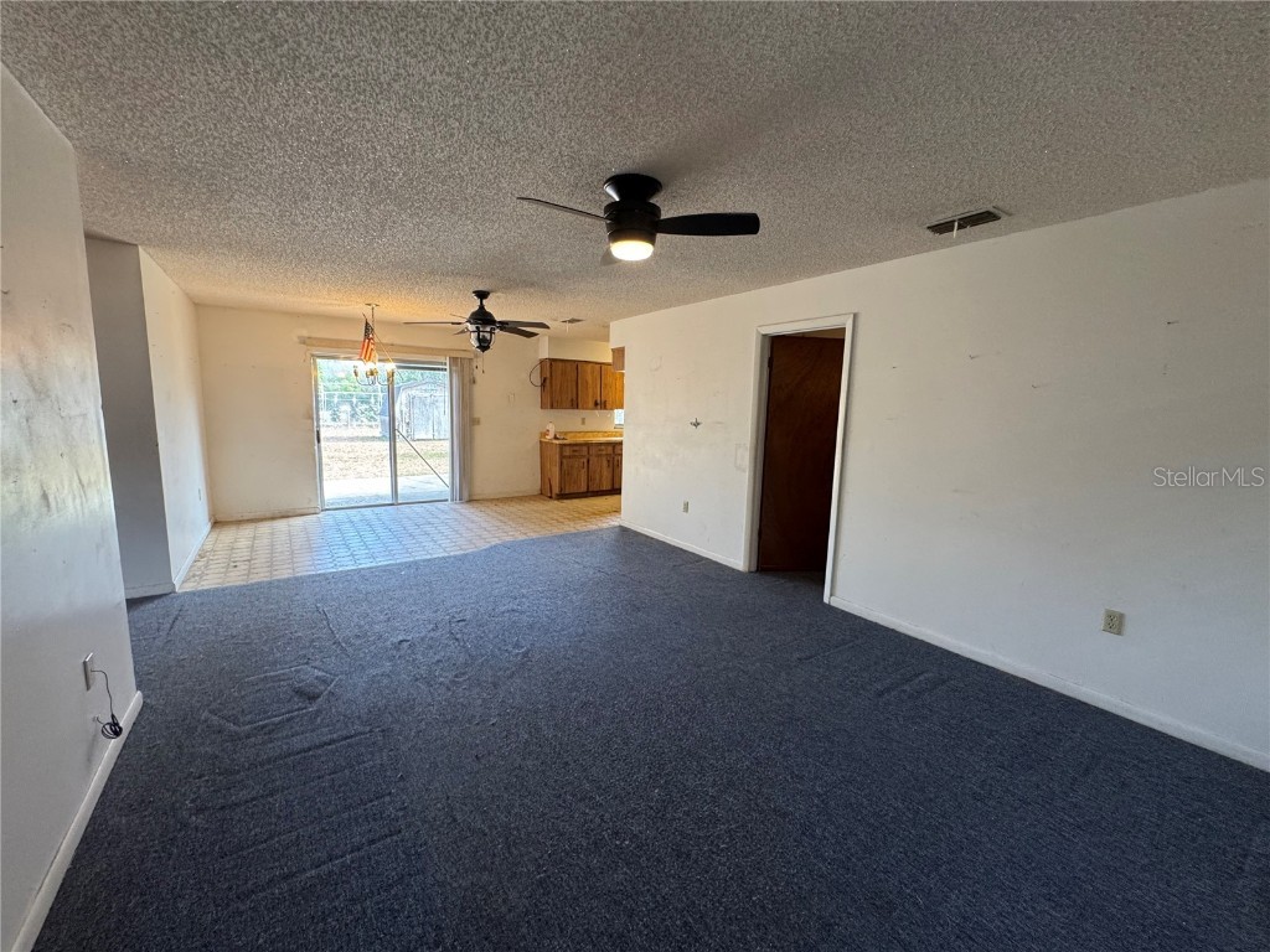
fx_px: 514
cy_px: 476
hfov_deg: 102.1
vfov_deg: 85.7
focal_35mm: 14
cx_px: 635
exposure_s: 1/120
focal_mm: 2.22
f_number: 2.2
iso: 250
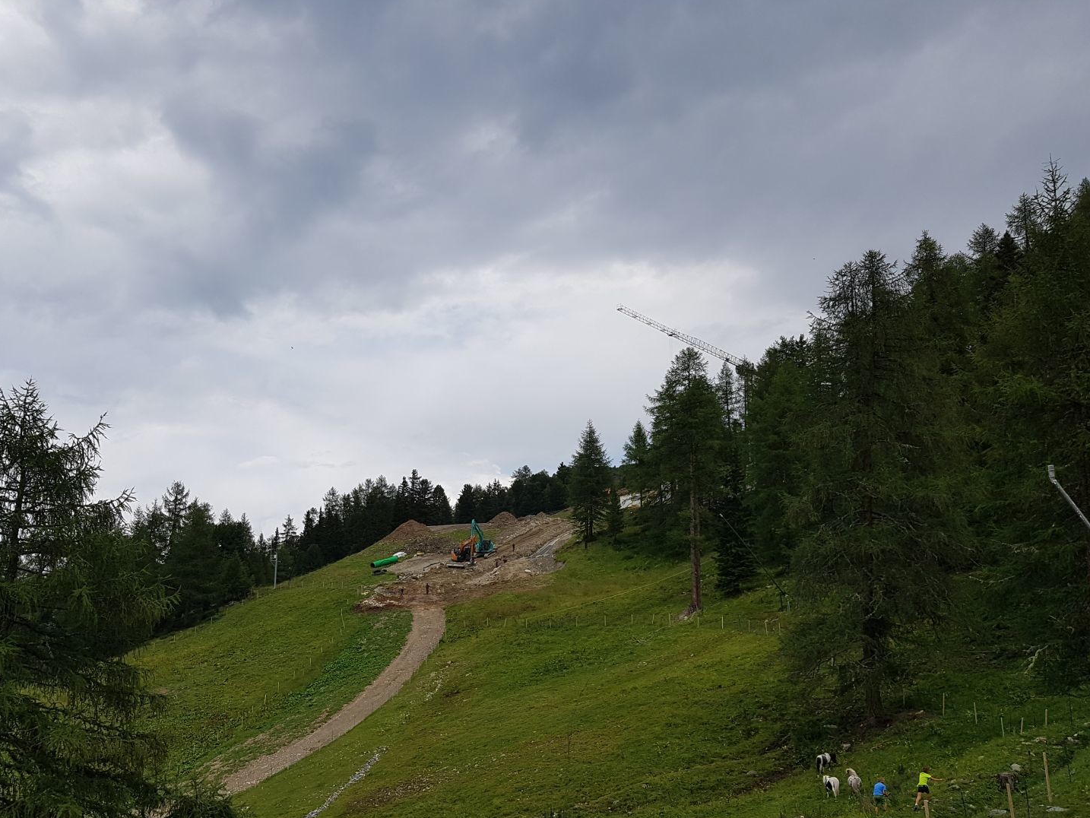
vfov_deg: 48.2
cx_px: 496
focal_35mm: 29
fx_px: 913
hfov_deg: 61.5
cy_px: 449
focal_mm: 4.2
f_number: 1.7
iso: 50
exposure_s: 1/2224
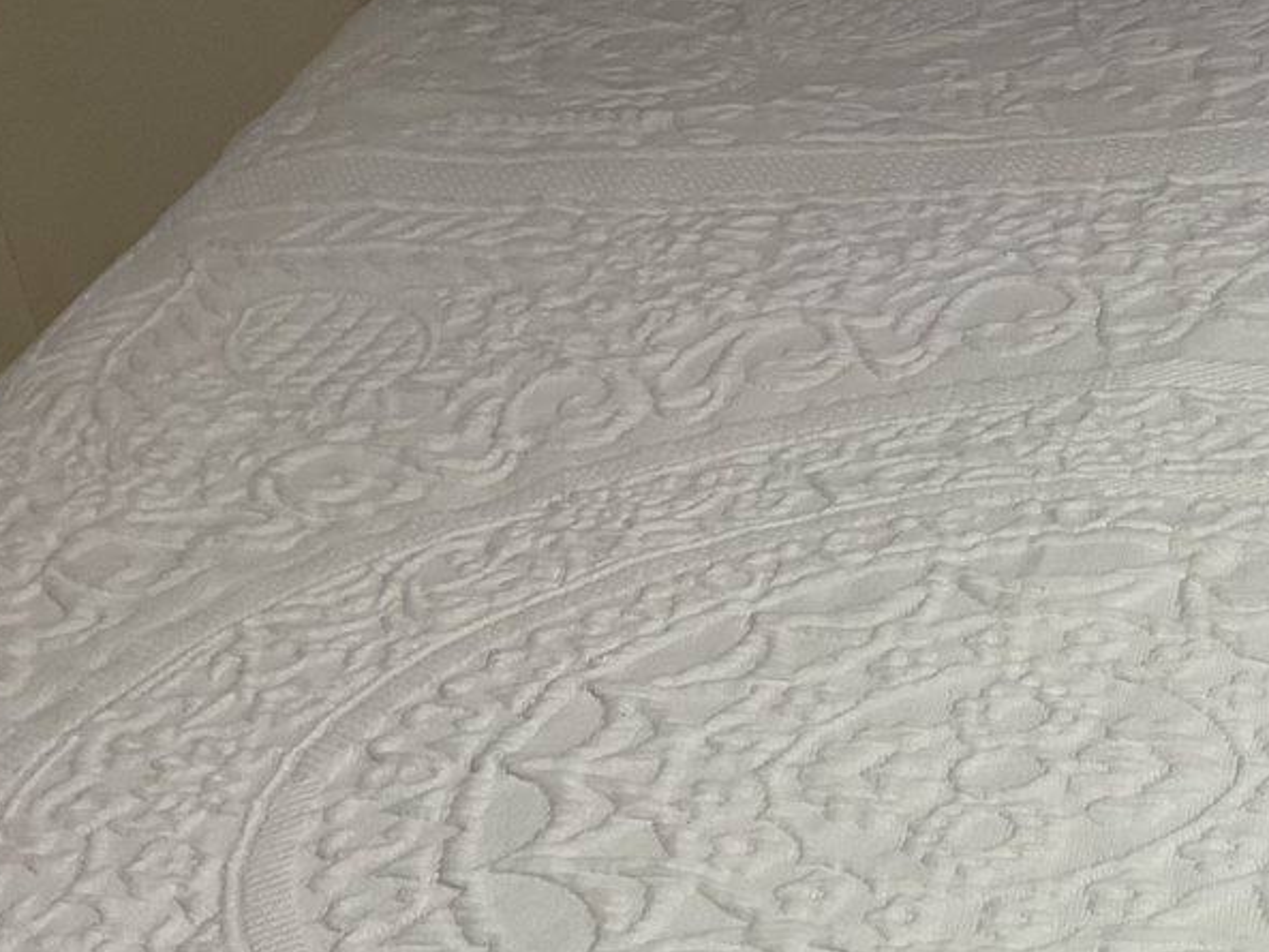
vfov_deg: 18.8
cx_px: 1176
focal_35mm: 74
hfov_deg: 25.4
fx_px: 2713
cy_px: 1146
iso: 32
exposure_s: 1/60
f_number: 1.8
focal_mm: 3
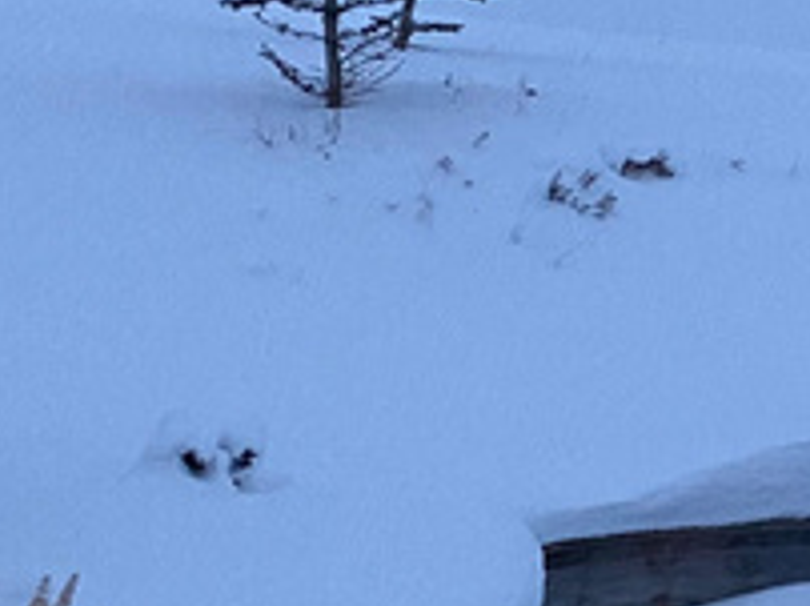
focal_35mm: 132
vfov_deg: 11.2
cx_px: 1460
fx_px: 3085
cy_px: 341
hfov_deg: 13.4
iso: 320
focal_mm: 4.25
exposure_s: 1/60
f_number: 1.8
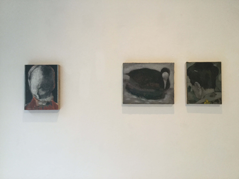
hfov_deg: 58.4
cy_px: 90
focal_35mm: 31
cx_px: 120
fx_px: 214
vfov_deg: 45.4
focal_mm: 3.3
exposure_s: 1/33
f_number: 2.4
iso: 64
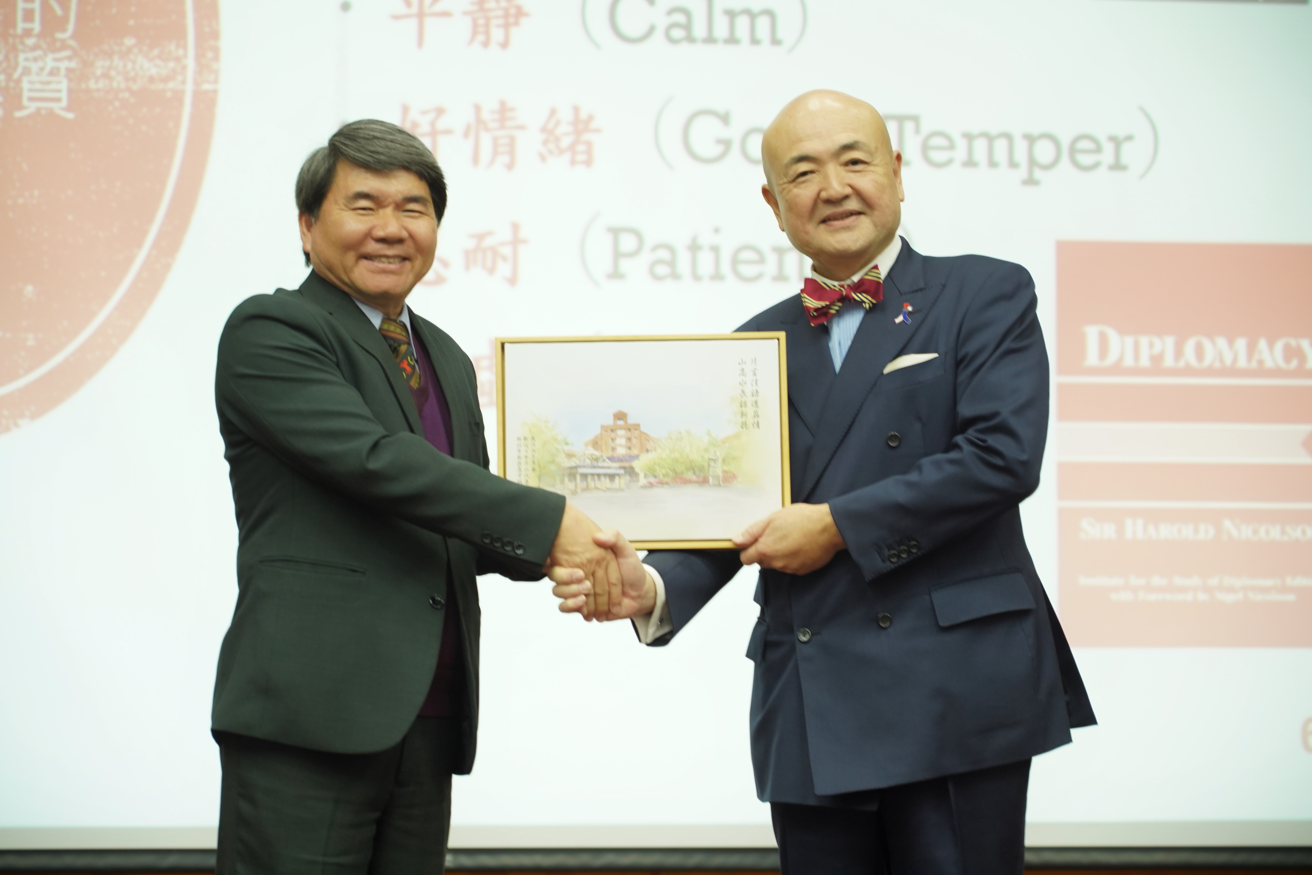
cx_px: 656
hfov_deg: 19.5
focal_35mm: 105
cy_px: 438
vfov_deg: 13.0
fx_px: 3826
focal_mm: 105
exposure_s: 1/50
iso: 1600
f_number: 4
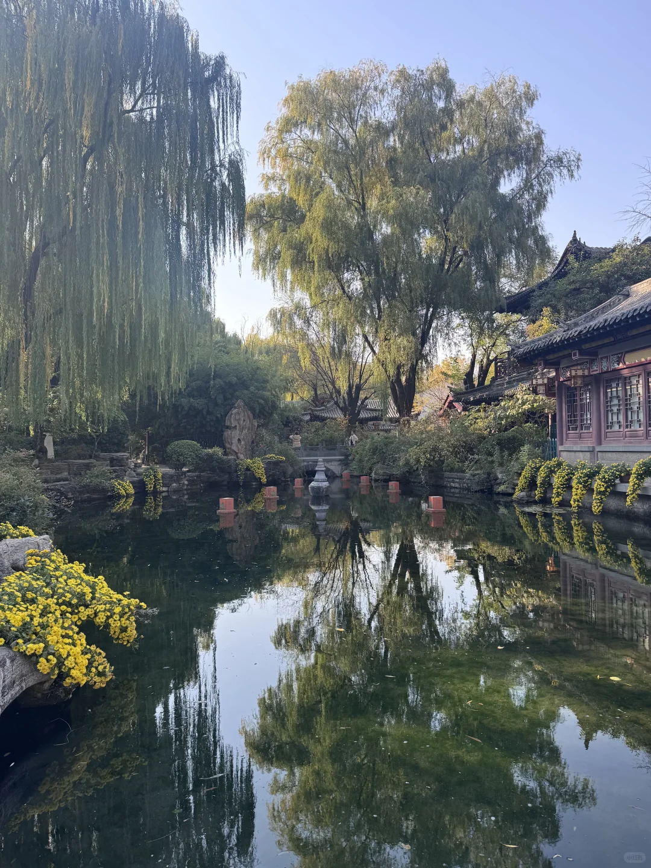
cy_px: 434
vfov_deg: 71.6
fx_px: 602
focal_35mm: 24
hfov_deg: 56.8
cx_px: 326
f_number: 1.78
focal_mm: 6.76
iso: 80
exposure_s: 1/693
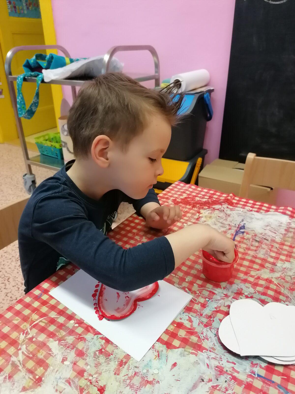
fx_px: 307
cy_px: 197
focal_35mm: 27
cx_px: 148
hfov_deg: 51.4
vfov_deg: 65.3
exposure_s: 1/100
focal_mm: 4.75
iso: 400
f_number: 1.8
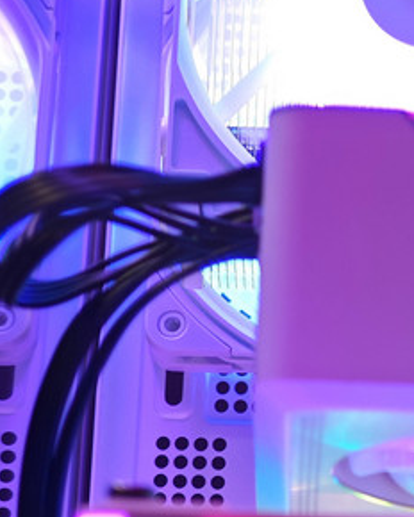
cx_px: 475
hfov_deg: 7.6
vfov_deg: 9.5
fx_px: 3094
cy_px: 16
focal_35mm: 202
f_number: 1.8
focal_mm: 12.28
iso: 50
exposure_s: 1/6
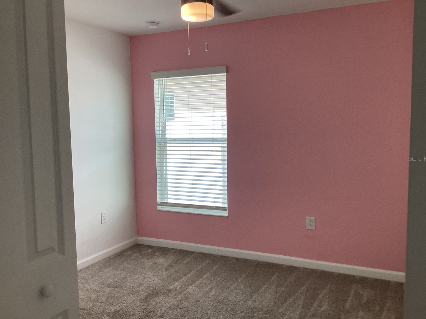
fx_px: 394
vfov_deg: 44.2
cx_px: 215
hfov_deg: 56.8
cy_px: 159
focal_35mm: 32
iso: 64
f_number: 2.4
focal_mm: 3.3
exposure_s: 1/120
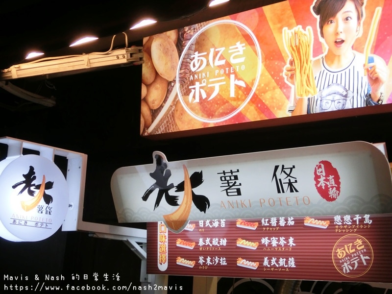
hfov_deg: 33.8
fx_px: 645
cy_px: 147
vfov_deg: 25.7
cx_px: 196
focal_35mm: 57
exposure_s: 1/125
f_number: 4.5
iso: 200
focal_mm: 10.11
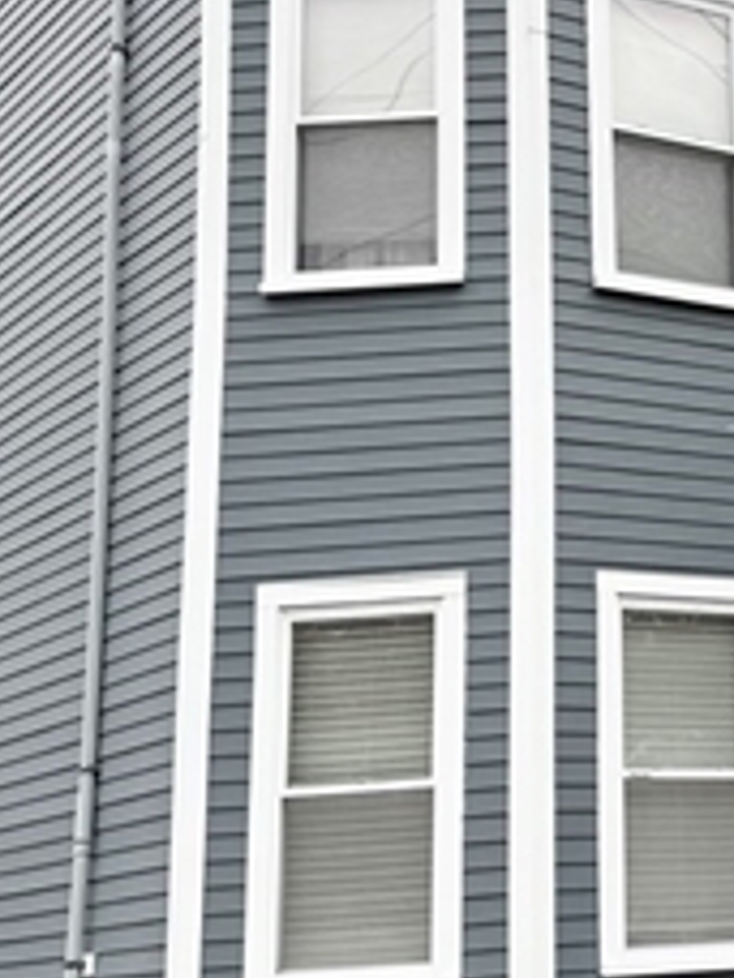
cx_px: 936
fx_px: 2290
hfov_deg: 17.2
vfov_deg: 24.0
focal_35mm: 81
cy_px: 287
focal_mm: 6.76
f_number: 1.78
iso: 80
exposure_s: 1/461
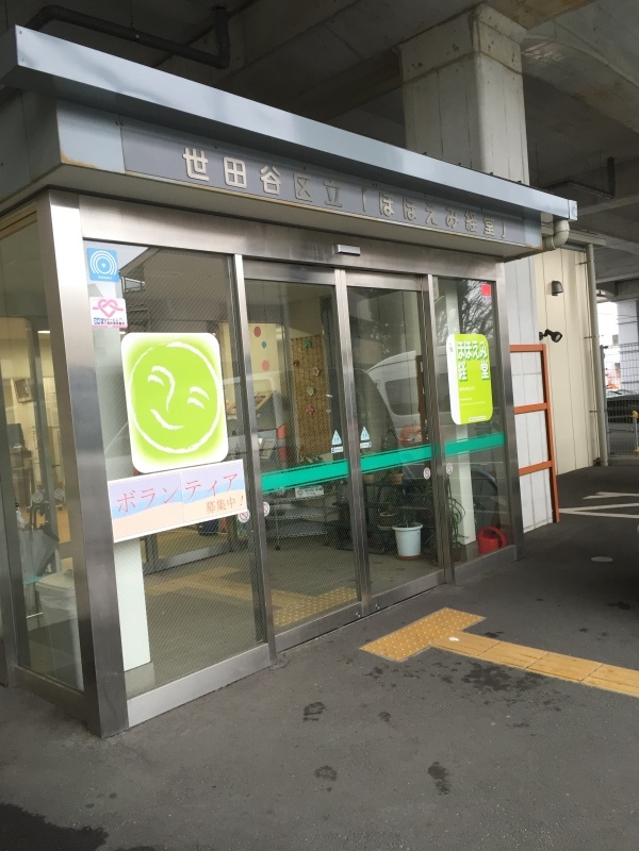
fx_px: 714
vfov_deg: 61.7
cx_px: 320
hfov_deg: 48.2
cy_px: 426
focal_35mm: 29
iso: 32
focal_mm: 4.15
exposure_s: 1/40
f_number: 2.2
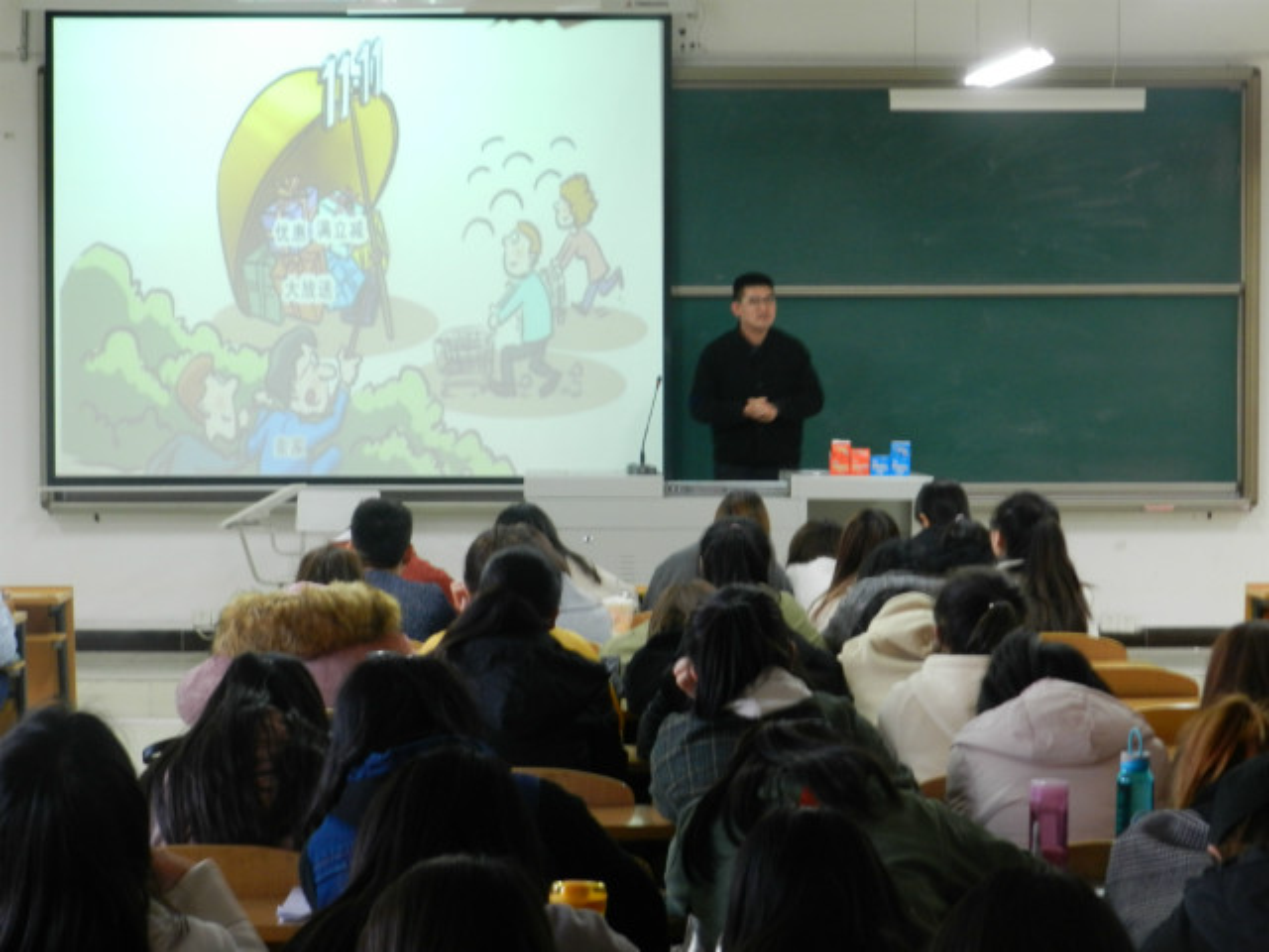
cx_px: 634
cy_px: 476
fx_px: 2786
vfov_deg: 19.4
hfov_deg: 25.7
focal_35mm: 76
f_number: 4.8
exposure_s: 1/10
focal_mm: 13.5
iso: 400
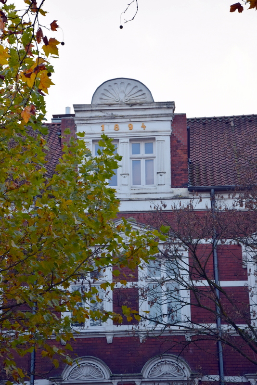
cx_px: 128
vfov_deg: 18.2
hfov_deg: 12.2
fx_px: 1204
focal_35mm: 112
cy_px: 192
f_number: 9
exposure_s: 1/100
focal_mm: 75
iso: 400
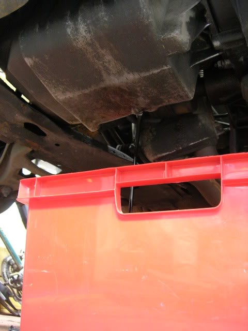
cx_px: 124
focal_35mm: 38
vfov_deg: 49.0
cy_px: 166
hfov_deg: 37.7
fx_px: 363
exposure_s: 1/1.1
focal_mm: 7.8
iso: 200
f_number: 2.8
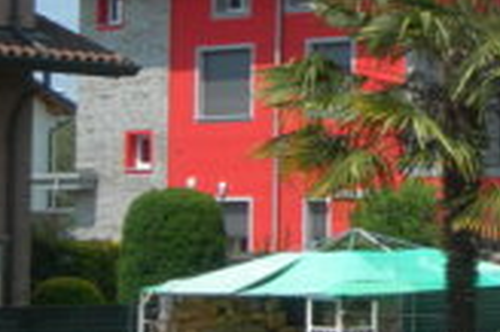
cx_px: 520
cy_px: 129
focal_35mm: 164
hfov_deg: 12.4
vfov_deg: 8.4
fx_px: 2275
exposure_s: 1/414
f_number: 3.5
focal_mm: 12.7
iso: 50
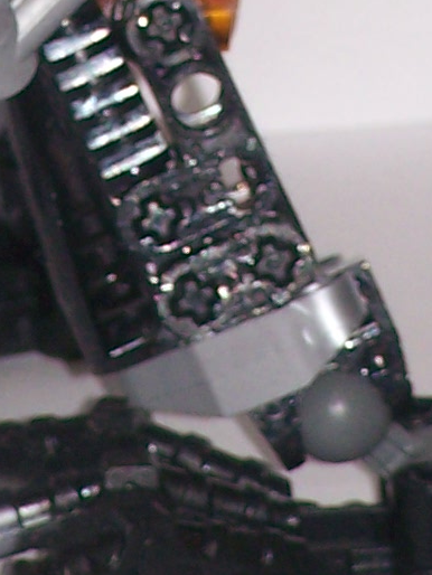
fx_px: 17324
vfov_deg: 1.9
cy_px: -694
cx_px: 219
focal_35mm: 1042
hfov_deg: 1.4
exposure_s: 1/125
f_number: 3.2
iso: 80
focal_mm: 31.3
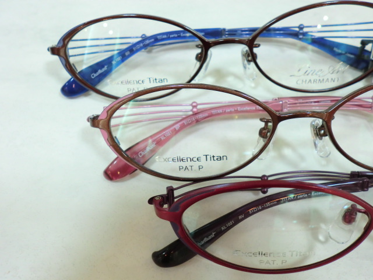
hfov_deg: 56.8
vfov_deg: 44.2
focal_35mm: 32
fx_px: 345
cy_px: 140
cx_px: 186
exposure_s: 1/60
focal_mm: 5.8
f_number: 3.5
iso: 250
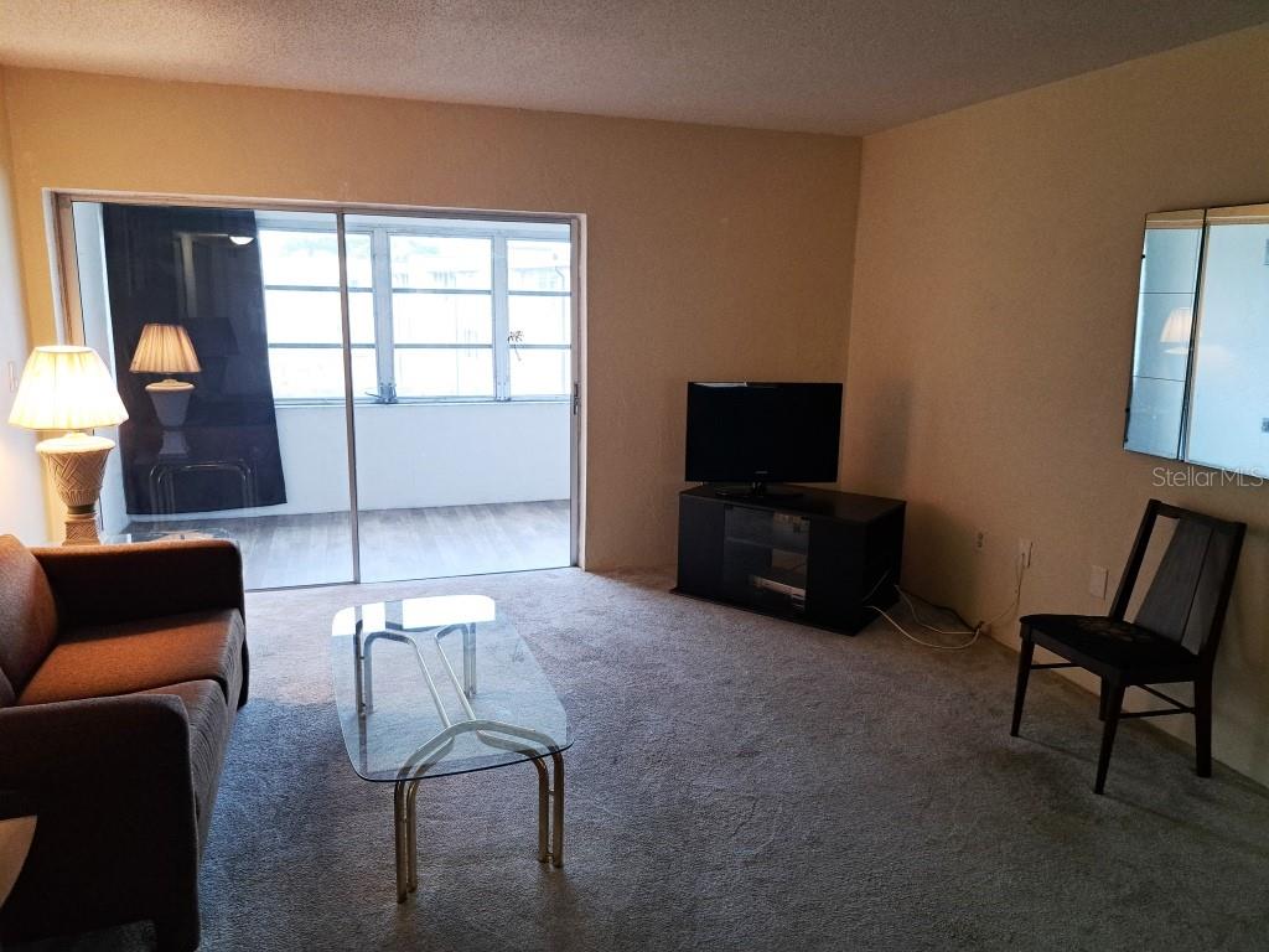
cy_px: 476
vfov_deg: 56.8
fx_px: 880
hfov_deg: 71.6
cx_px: 634
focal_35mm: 24
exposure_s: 1/60
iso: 200
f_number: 1.8
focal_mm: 5.23
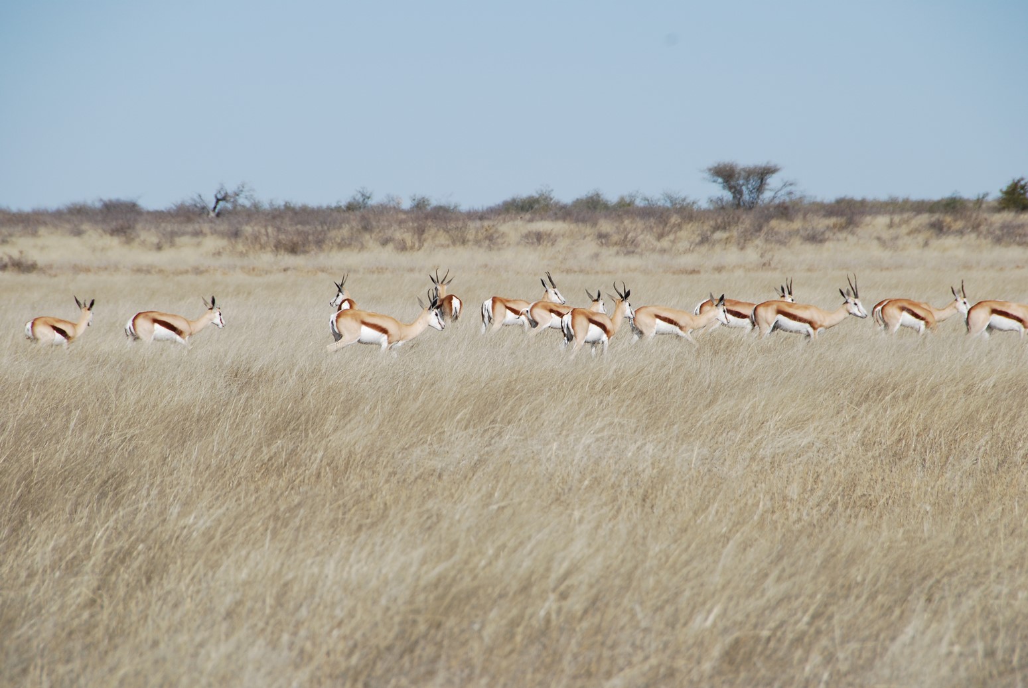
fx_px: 8577
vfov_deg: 4.6
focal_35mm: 300
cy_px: 344
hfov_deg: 6.9
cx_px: 514
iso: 100
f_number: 10
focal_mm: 200
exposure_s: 1/250
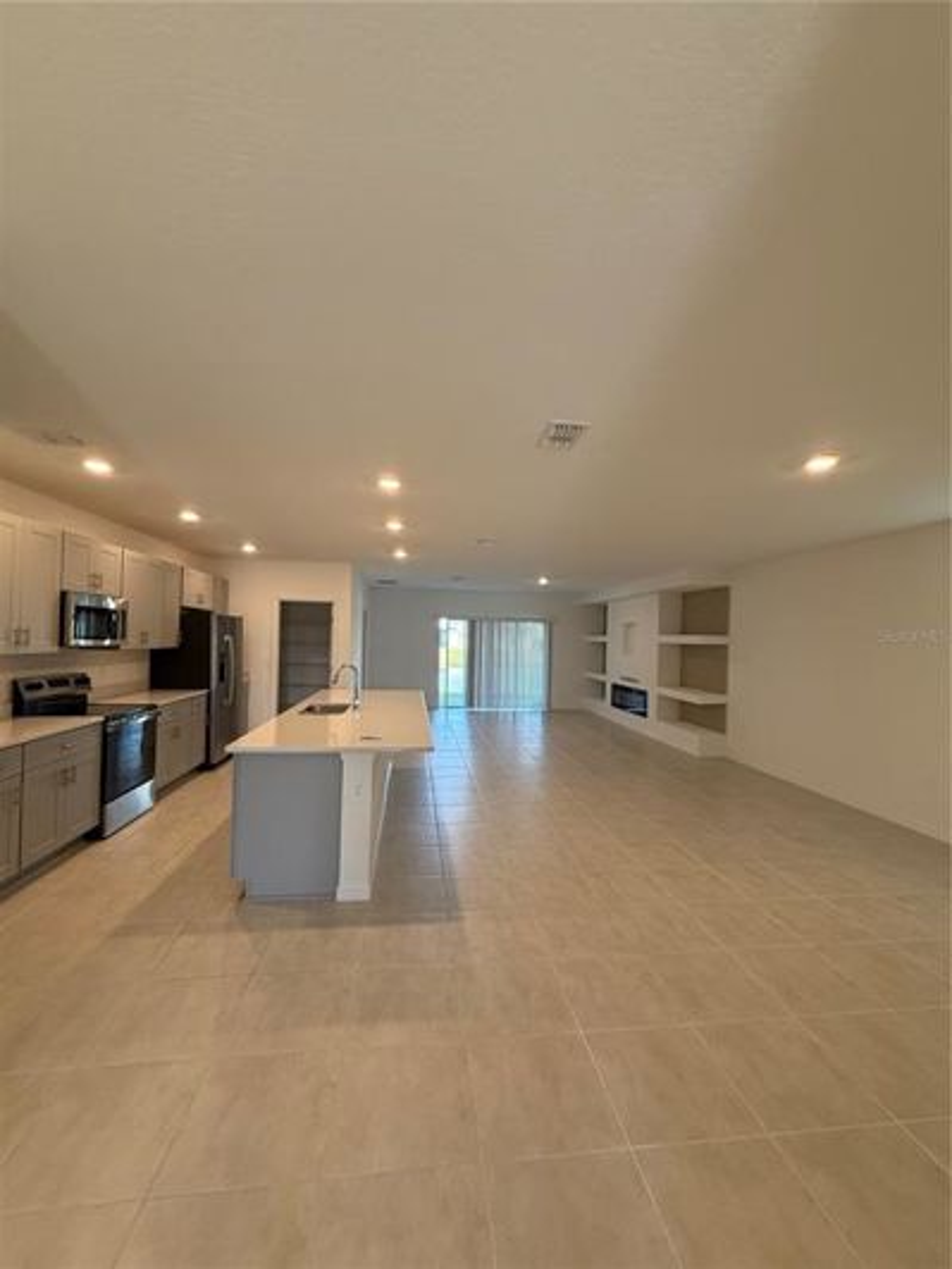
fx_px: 513
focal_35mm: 14
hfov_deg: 85.7
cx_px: 476
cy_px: 634
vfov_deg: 102.1
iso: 200
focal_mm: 2.22
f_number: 2.2
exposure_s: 1/120
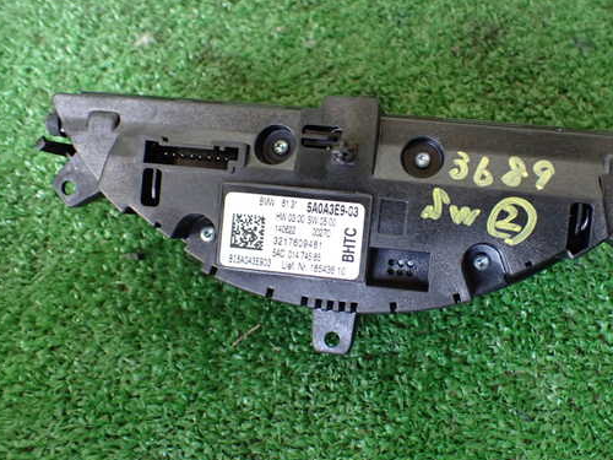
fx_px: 638
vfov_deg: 39.7
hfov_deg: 51.2
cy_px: 224
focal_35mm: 36
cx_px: 354
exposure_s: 1/125
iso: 640
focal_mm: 5.4
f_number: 2.3
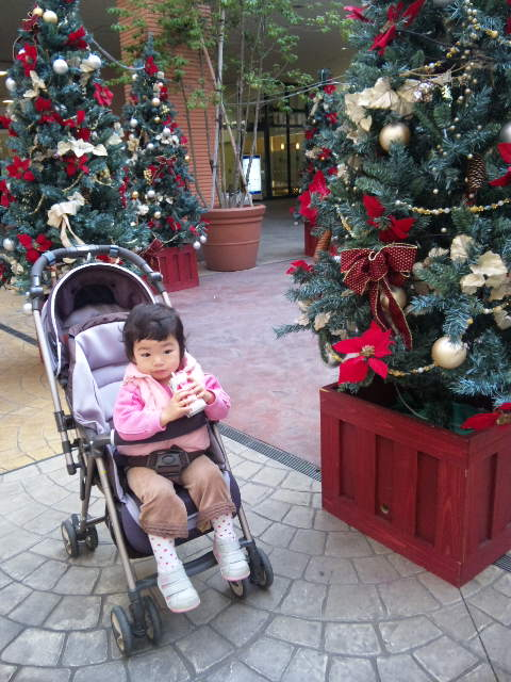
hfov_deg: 48.2
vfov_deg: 61.7
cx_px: 256
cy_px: 341
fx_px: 571
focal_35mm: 29
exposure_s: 1/100
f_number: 2.8
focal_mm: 4.82
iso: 149
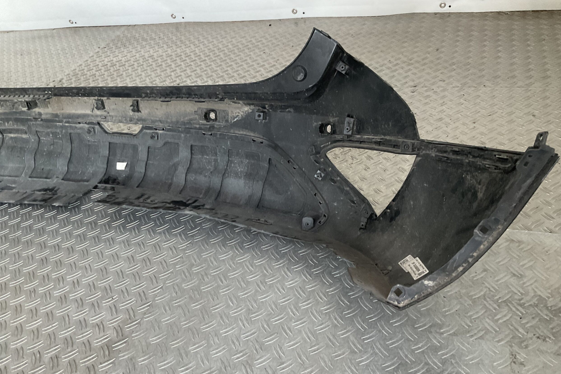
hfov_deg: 60.3
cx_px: 285
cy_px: 204
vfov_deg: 42.3
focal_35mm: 31
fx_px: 483
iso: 200
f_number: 1.8
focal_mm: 3
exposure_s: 1/50
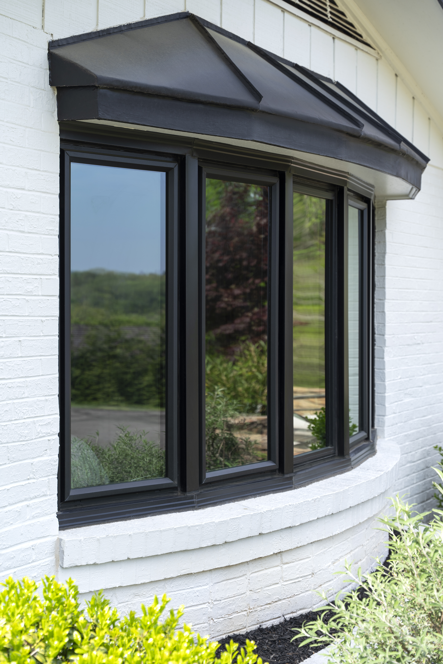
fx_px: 1100
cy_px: 332
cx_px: 222
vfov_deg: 33.6
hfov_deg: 22.8
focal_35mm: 60
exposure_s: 1/320
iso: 100
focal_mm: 59.6
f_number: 4
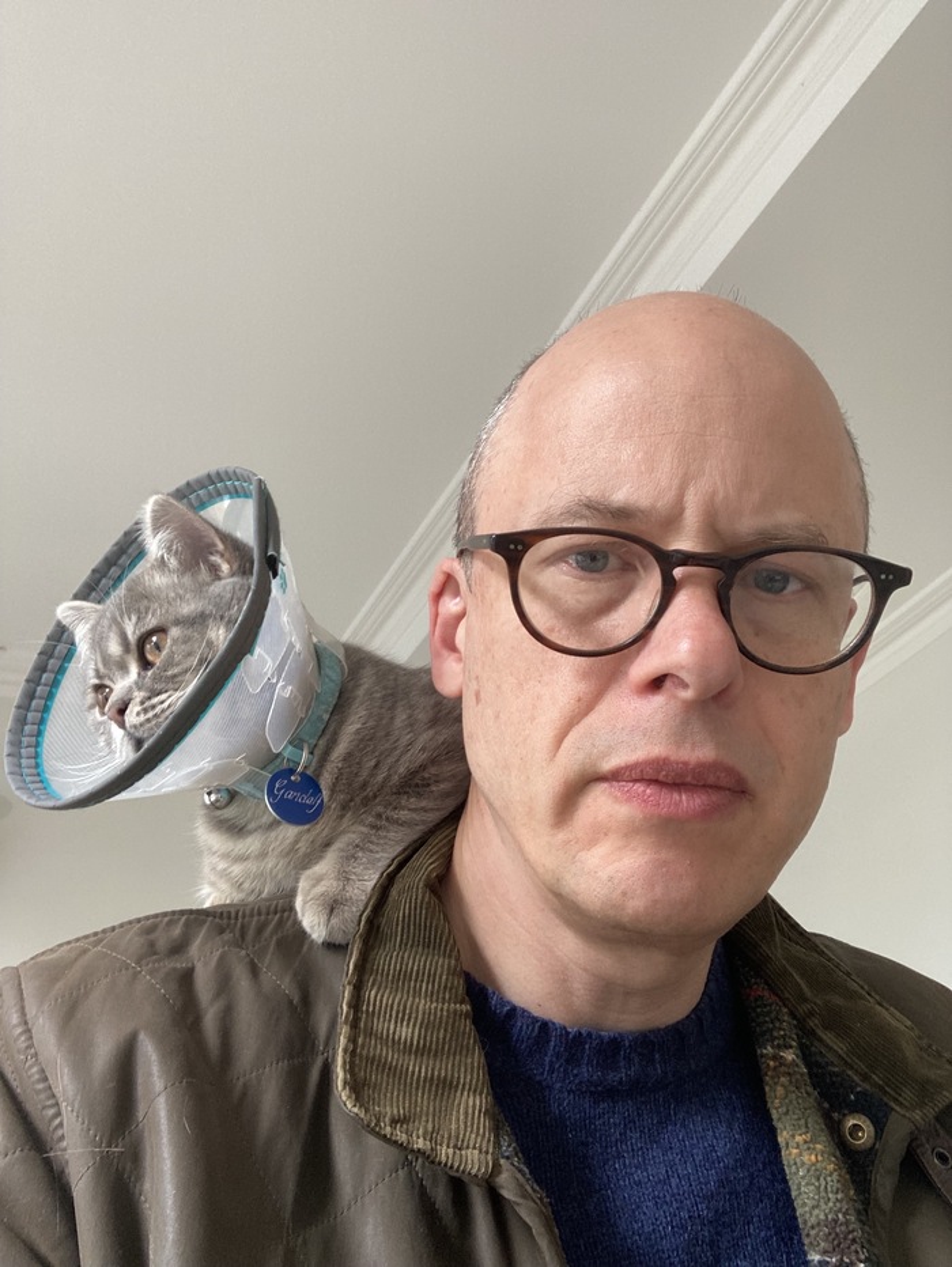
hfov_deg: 44.2
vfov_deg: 56.8
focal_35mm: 32
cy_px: 634
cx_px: 476
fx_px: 1172
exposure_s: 1/60
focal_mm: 2.87
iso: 80
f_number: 2.2
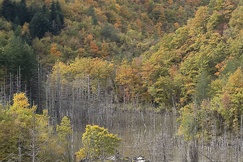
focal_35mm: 138
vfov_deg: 9.9
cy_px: 58
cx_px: 275
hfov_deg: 14.5
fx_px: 932
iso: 500
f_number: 8
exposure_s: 1/400
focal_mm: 32
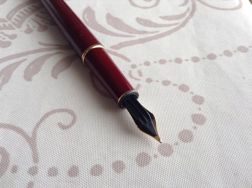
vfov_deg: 42.9
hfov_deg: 55.4
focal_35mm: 33
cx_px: 126
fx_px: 240
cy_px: 94
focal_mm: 3.3
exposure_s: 1/24
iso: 32
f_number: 2.4
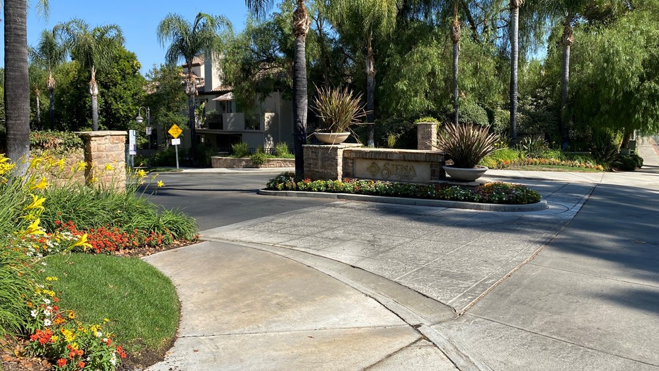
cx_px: 322
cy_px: 138
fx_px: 507
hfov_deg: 66.0
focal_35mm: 29
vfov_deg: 39.9
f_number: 1.8
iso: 32
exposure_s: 1/1727
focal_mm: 4.25
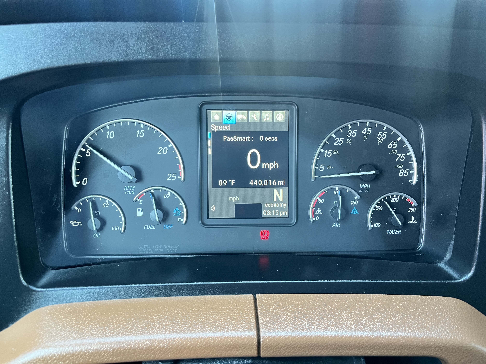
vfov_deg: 53.1
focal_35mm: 26
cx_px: 243
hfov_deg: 67.3
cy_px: 182
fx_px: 365
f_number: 1.6
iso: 200
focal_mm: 5.1
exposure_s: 1/60
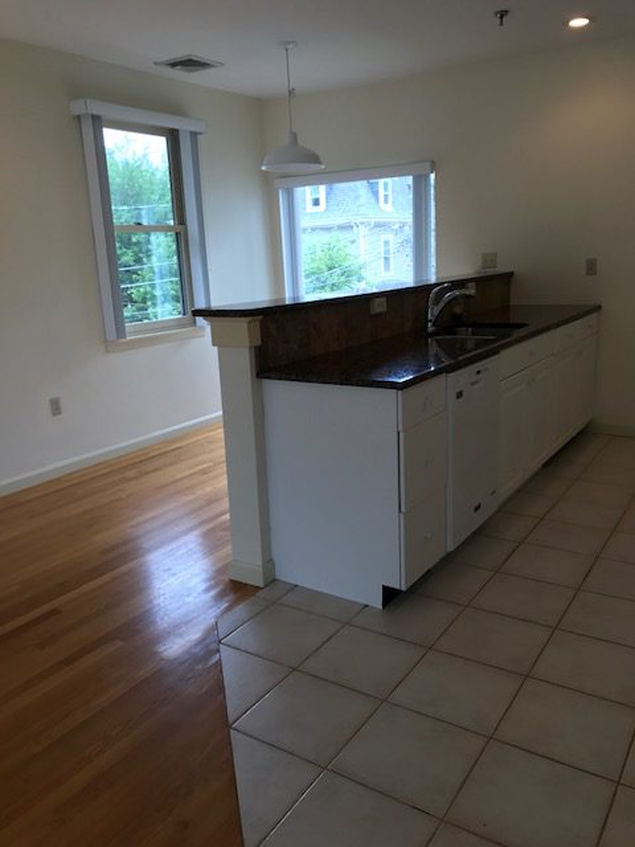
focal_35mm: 28
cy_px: 424
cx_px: 318
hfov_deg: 49.7
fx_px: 685
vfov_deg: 63.4
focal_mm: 3.99
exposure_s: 1/120
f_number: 1.8
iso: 40
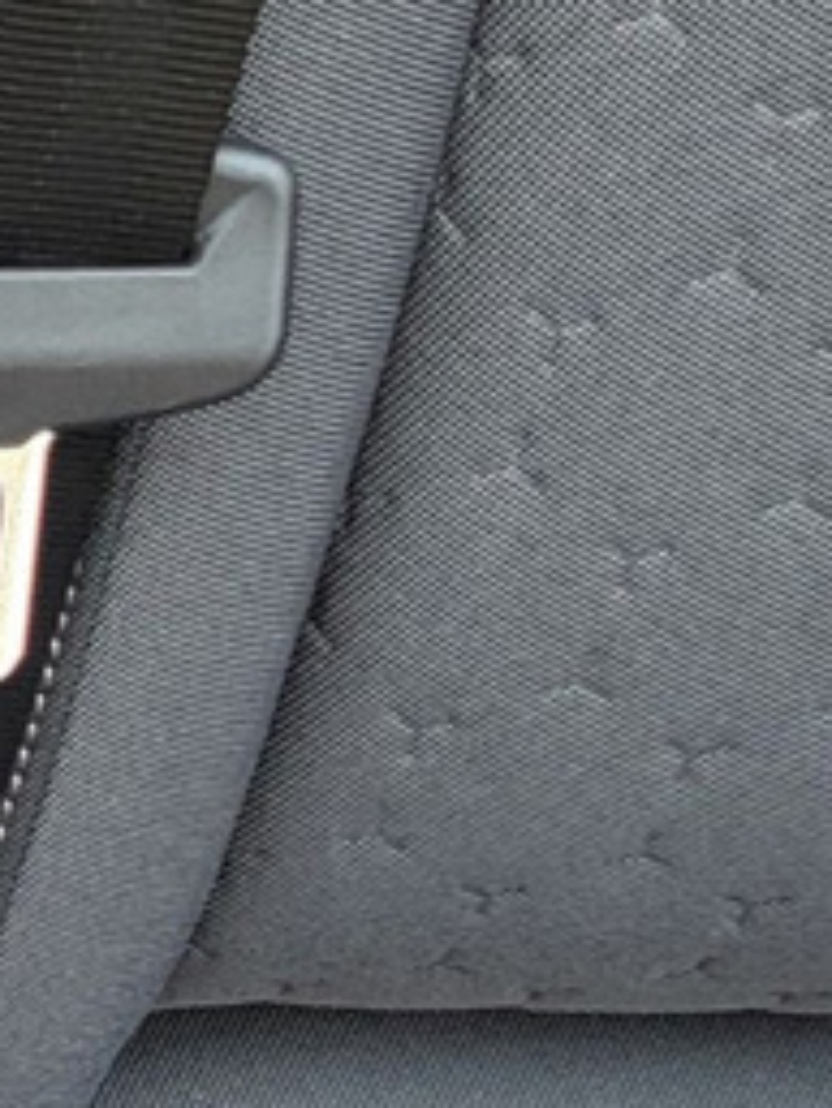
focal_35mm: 162
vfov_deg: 11.6
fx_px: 5187
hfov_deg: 8.2
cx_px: -1375
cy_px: 1774
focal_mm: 5.4
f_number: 1.8
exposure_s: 1/114
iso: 40
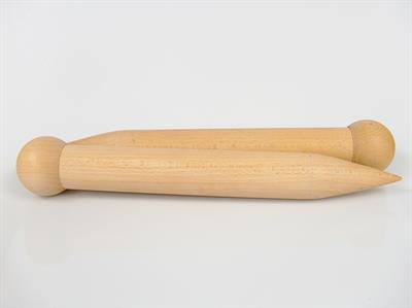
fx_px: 440
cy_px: 154
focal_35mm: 37
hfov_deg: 50.2
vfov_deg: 38.6
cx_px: 206
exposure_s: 1/49.7
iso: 100
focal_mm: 7.6
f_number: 2.8
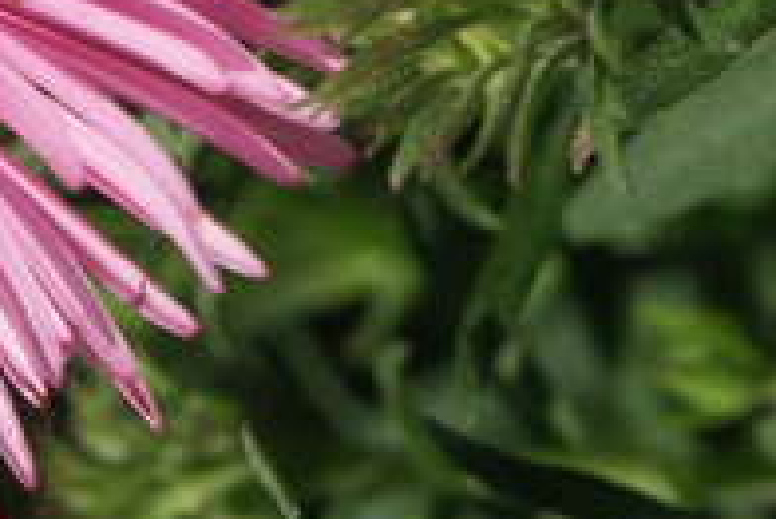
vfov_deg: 2.6
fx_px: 11454
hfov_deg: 3.9
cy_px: -168
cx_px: -190
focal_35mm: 531
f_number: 9.5
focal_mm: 50.69
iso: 100
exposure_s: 1/350
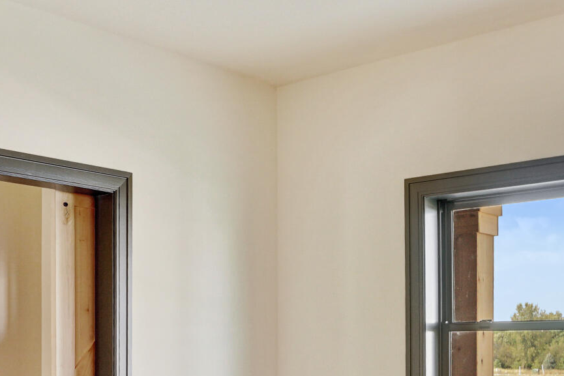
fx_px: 815
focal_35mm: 52
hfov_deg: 37.6
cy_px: 386
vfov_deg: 24.7
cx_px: 168
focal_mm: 10
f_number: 4
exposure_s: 1/60
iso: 200
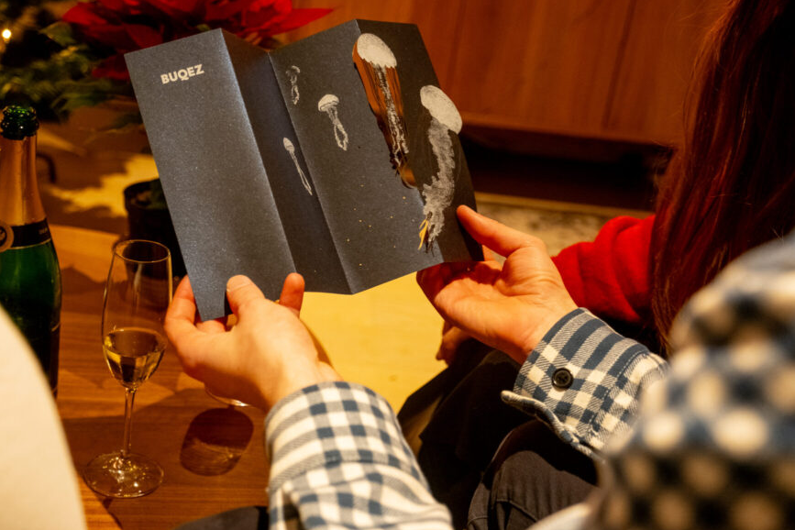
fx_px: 1148
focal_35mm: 52
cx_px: 359
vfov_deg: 26.0
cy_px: 267
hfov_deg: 38.2
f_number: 2.8
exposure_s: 1/50
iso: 2500
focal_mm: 29.2
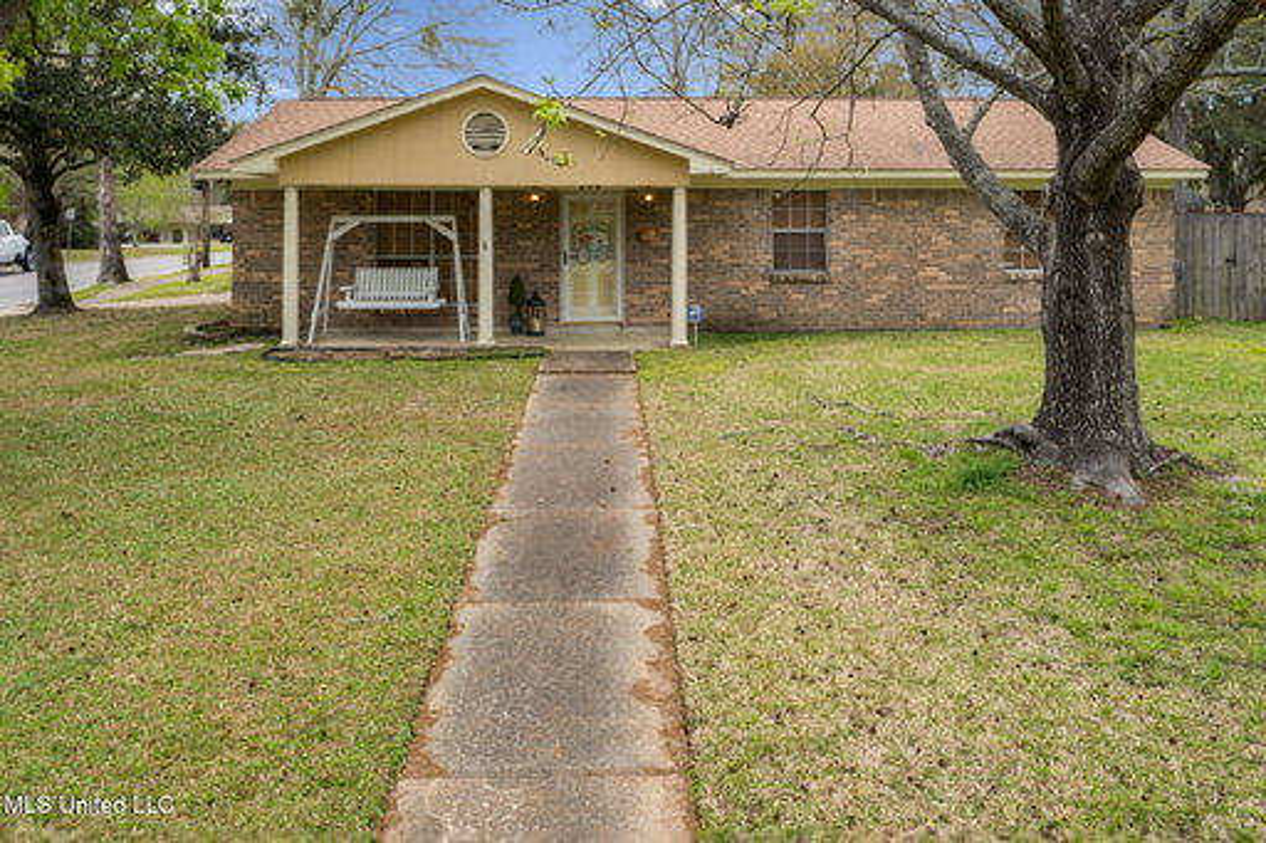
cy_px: 422
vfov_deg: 42.9
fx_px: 1072
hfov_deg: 61.1
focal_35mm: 30
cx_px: 633
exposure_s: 1/200
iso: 400
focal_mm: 30.5
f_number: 11
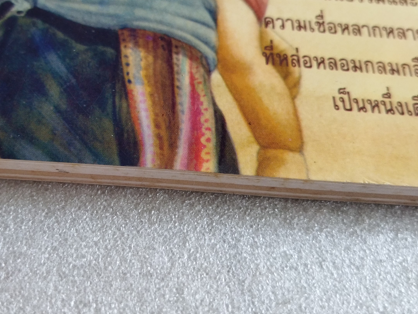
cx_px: 158
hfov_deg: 38.0
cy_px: 134
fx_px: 604
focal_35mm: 50
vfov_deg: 29.1
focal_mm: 4.71
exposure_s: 1/100
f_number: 1.79
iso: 128
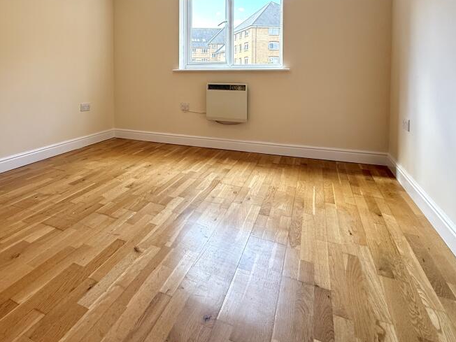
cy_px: 80
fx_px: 290
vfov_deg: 57.5
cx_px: 167
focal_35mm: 22
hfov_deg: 74.9
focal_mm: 2.22
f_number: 2.2
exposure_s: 1/99
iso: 160
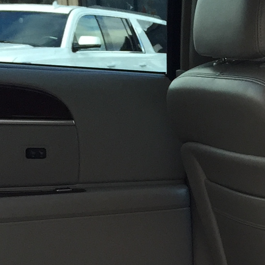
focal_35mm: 122
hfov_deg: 13.4
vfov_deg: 13.6
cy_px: 372
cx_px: 406
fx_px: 1057
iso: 50
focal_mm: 4.15
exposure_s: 1/120
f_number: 2.2
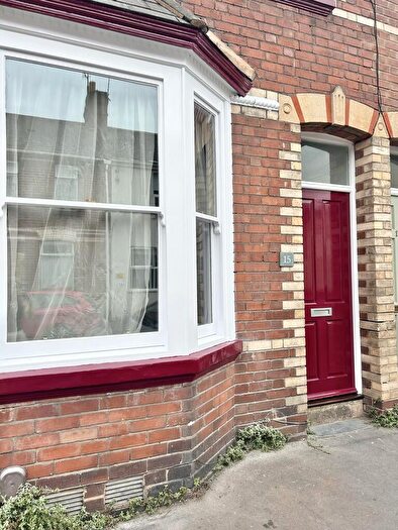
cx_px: 199
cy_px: 265
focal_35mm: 26
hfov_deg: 53.1
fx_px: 398
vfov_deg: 67.3
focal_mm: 5.7
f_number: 1.5
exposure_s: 1/1209
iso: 50
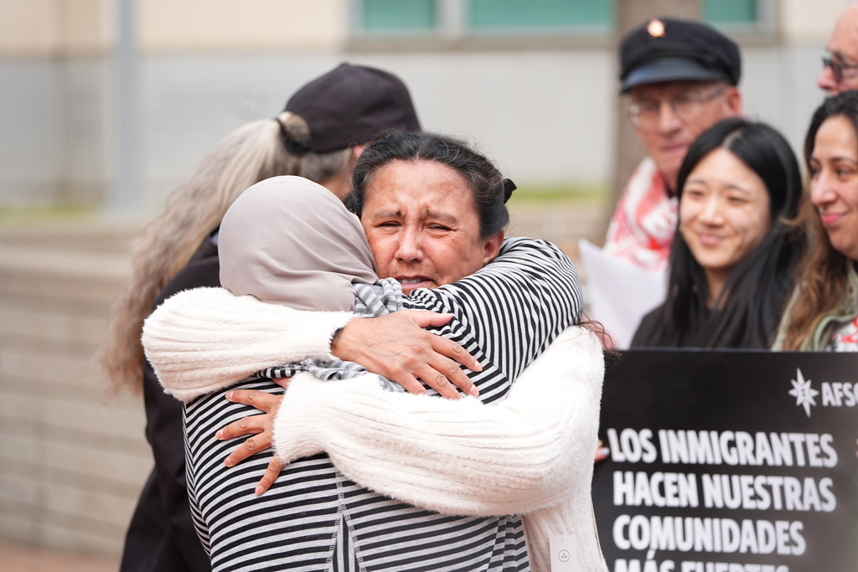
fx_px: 5148
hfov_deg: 9.5
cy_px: 286
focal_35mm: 216
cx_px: 429
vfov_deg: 6.4
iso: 500
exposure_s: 1/320
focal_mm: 216
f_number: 5.6
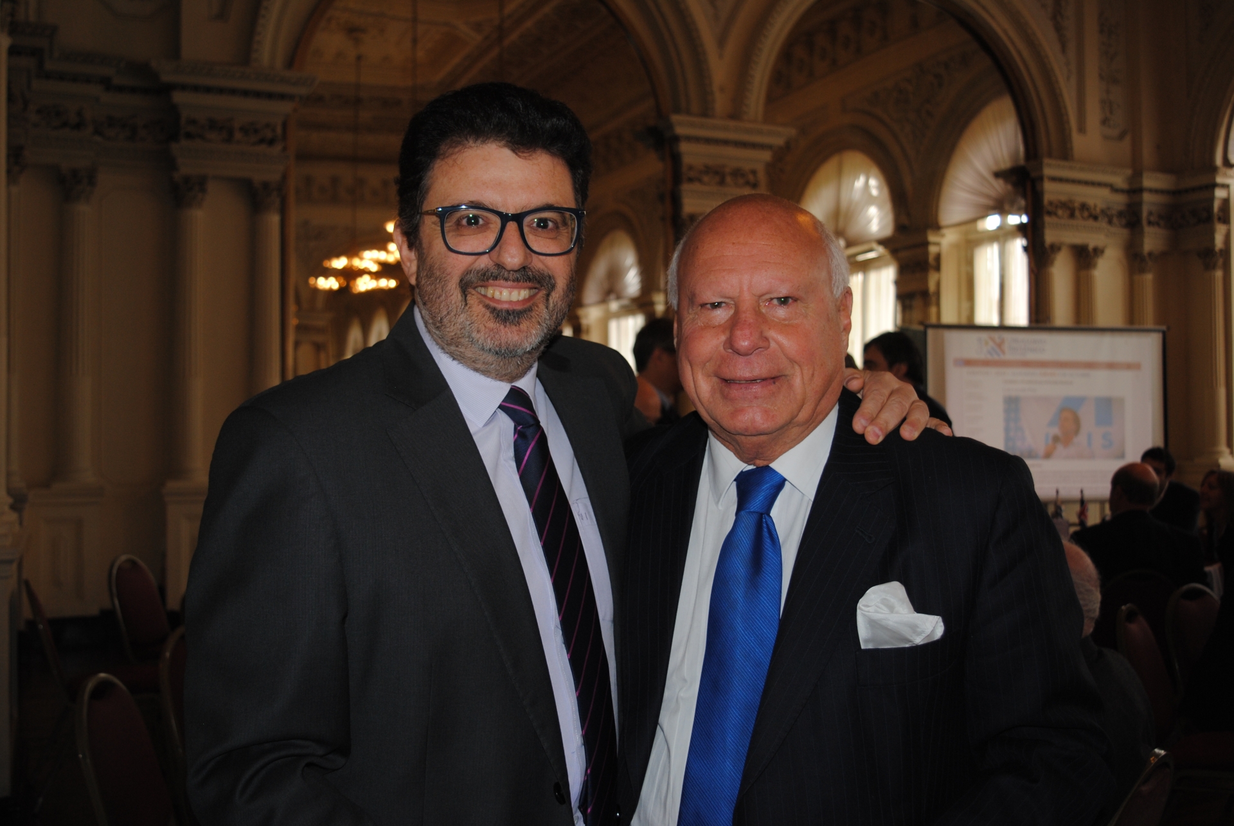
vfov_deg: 37.0
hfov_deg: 53.1
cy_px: 413
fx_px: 1235
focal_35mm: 36
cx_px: 617
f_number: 4
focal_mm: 24
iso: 200
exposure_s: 1/60
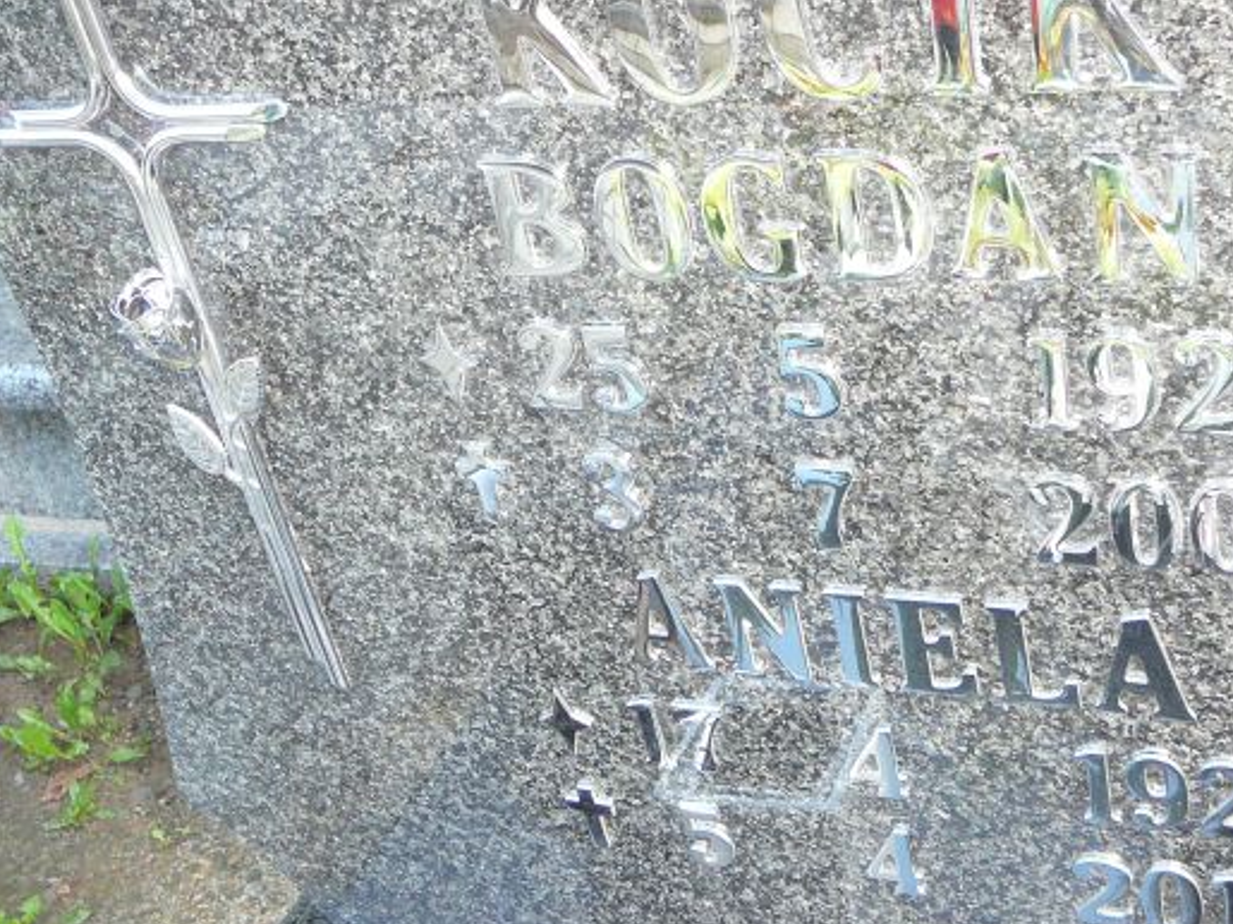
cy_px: 378
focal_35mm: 51
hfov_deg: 37.4
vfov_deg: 28.5
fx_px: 1816
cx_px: 725
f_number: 3.1
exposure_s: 1/30
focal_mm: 6.1
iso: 160
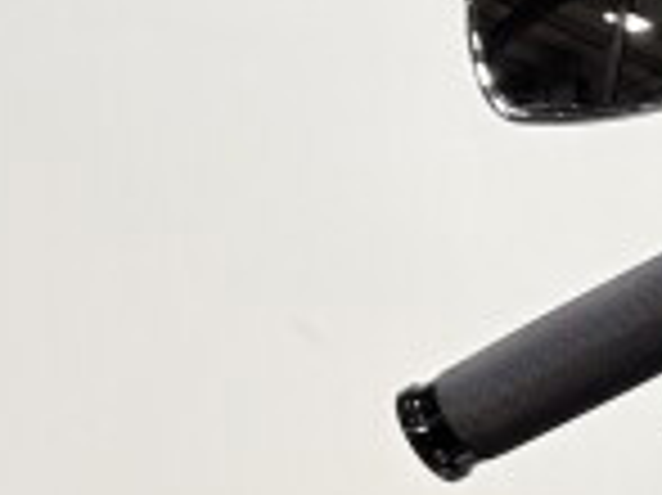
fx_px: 3612
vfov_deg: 7.7
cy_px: 666
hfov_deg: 8.9
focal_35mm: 189
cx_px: 1835
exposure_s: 1/120
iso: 32
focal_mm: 5.96
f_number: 1.6
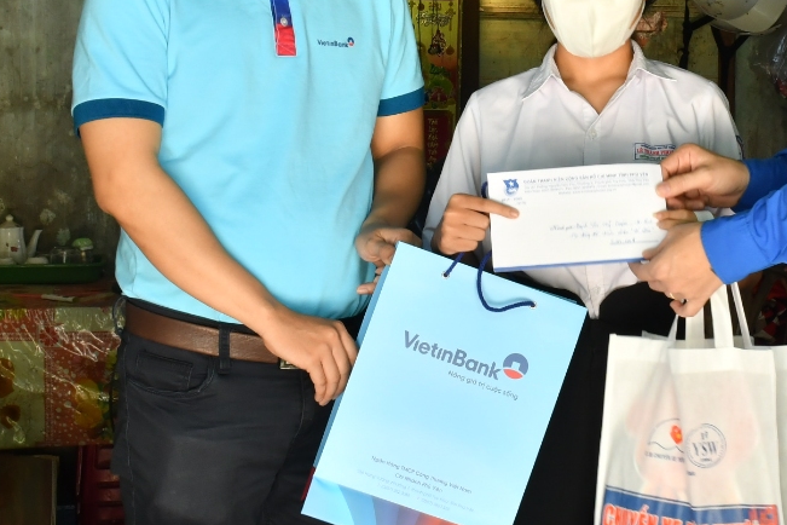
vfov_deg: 16.3
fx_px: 1814
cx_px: 596
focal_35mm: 83
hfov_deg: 24.2
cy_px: 110
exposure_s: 1/8
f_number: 13
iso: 500
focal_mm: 24
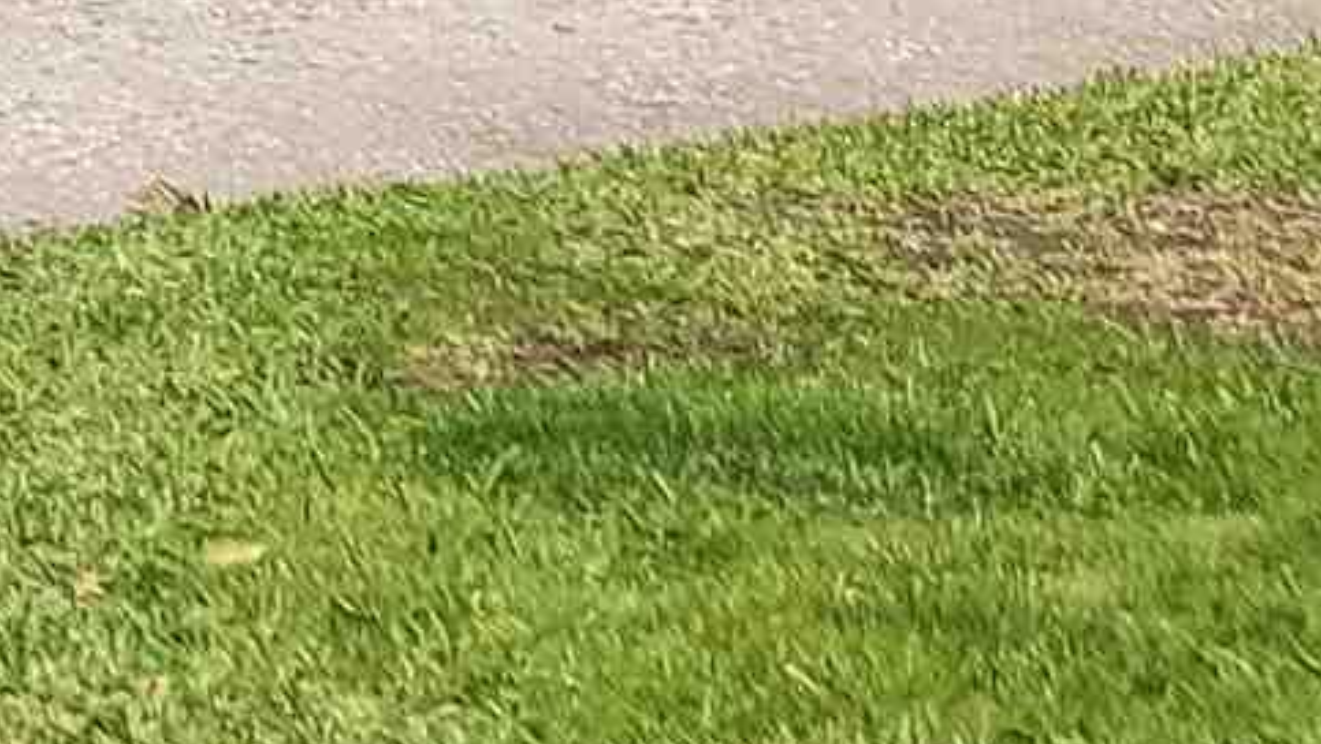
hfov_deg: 10.0
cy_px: -1275
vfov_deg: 6.3
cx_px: -2111
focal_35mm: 180
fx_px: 6307
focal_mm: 5.4
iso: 40
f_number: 1.8
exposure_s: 1/2027
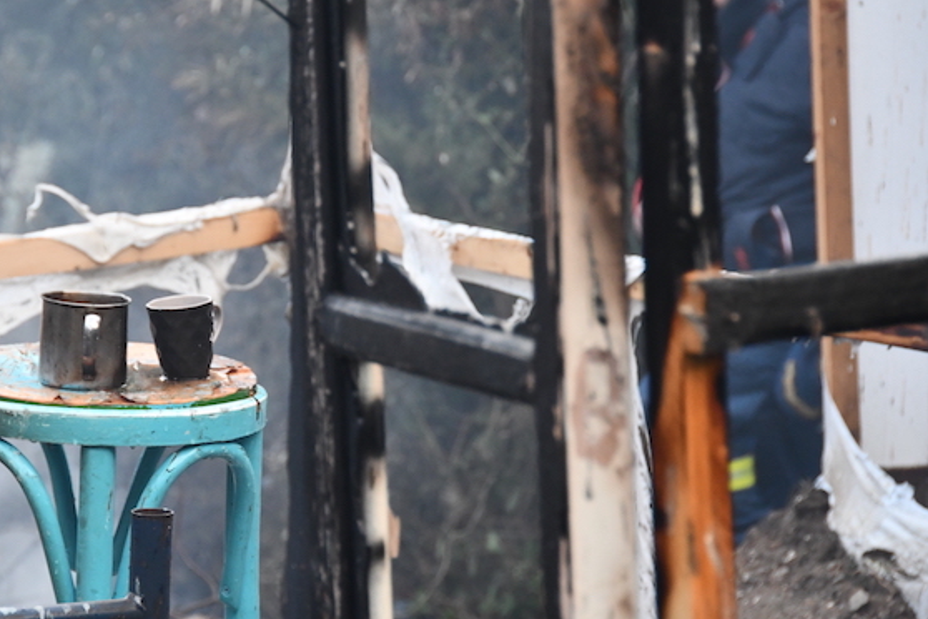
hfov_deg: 9.1
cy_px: 274
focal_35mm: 225
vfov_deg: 6.1
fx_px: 5800
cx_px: 313
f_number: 5.3
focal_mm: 105
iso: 1800
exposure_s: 1/125
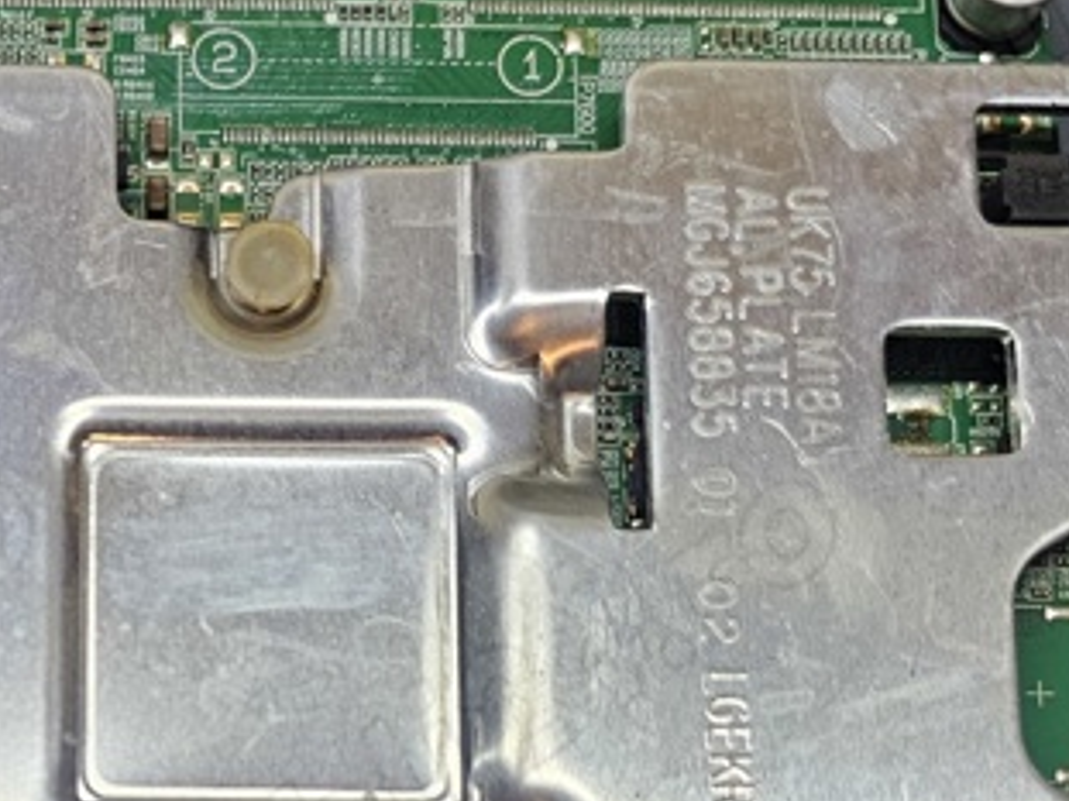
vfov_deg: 19.3
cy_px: 815
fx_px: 2284
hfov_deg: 25.3
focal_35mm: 74
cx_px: 62
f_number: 1.7
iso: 160
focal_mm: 6.3
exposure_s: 1/100
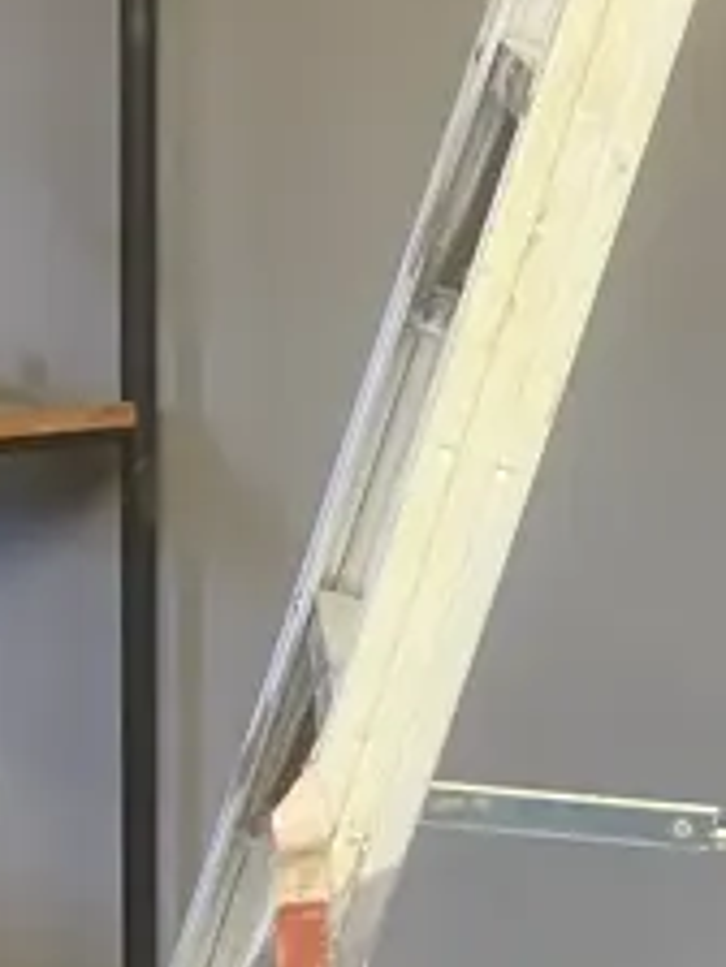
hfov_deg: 11.5
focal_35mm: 128
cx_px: 614
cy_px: 1230
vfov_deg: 14.8
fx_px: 3579
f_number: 1.8
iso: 200
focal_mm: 3.99
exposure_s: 1/50
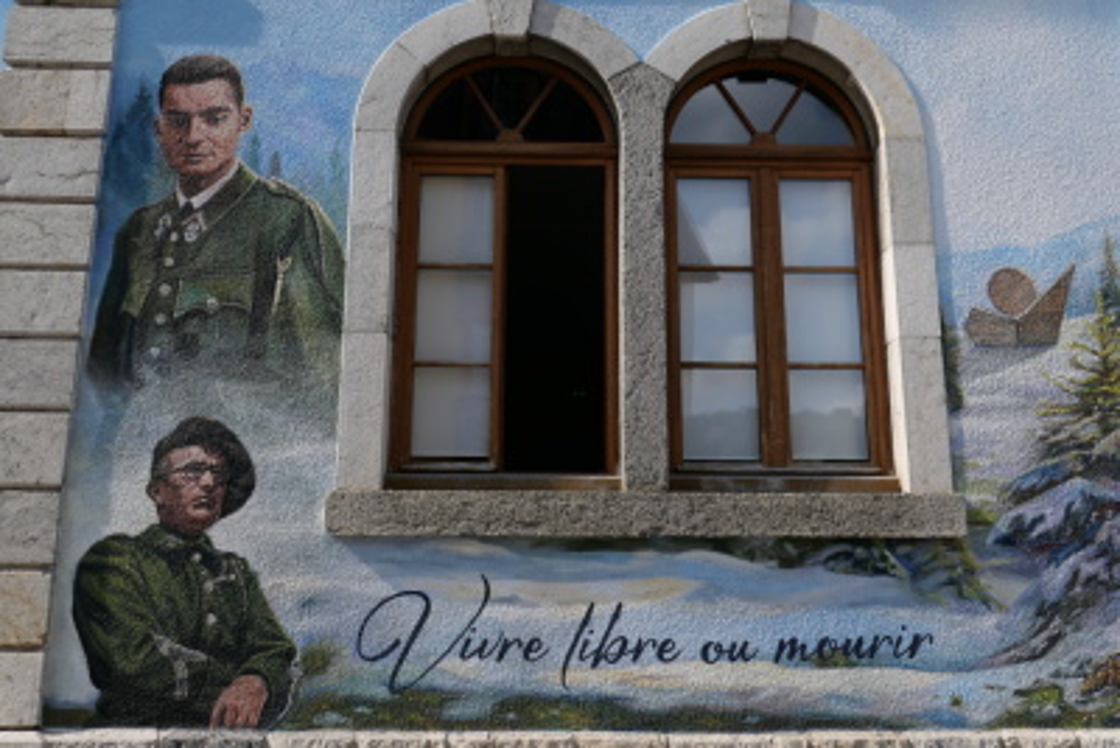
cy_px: 374
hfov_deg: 63.6
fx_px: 902
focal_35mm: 29
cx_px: 560
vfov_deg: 45.0
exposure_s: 1/800
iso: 200
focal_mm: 13.3
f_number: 5.6
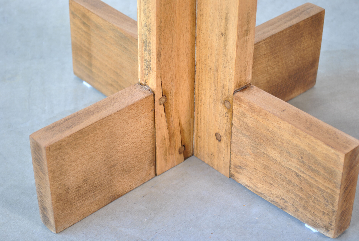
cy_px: 120
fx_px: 824
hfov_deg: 24.6
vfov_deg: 16.6
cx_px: 180
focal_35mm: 82
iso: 200
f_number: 5.6
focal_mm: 55
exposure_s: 1/13
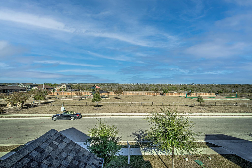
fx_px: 112
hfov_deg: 96.7
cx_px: 126
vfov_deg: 73.8
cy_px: 84
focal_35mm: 16
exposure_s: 1/400
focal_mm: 16
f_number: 8
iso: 125
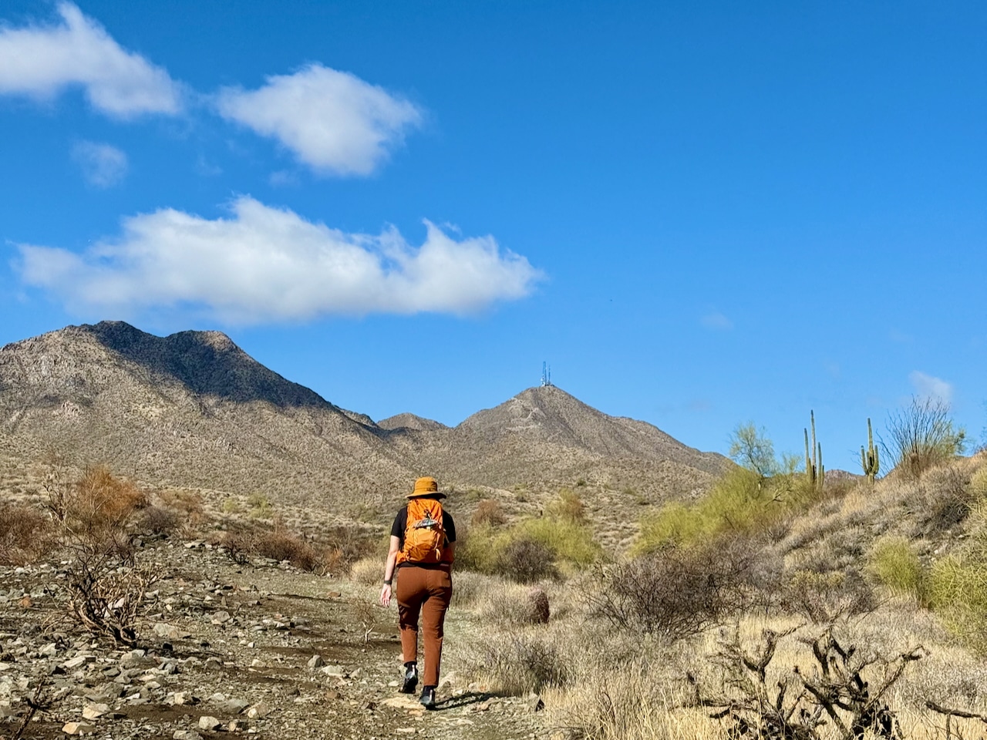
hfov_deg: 39.7
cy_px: 370
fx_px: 1369
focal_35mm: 48
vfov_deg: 30.3
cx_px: 494
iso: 64
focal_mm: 6.76
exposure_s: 1/6024
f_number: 1.78
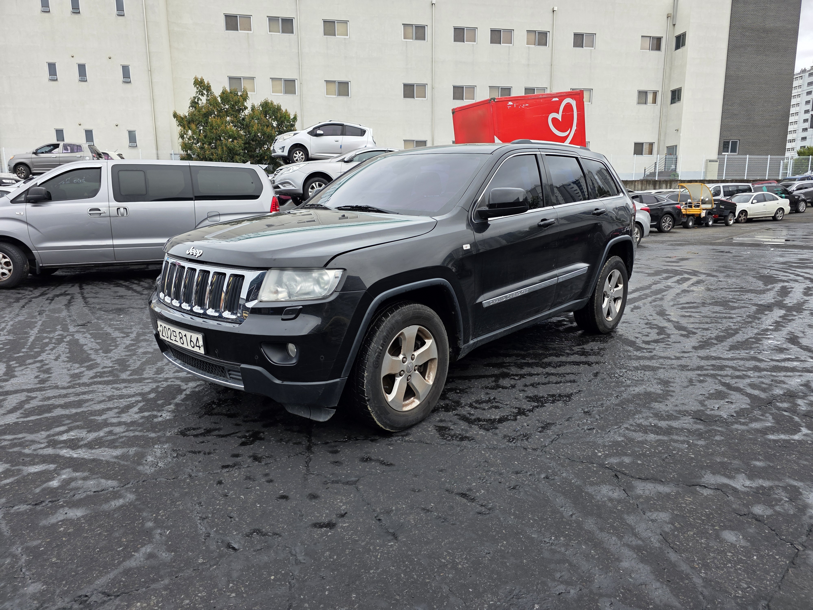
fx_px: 540
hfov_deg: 73.9
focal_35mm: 23
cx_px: 406
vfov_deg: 58.9
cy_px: 305
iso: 100
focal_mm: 6.3
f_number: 1.7
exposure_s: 1/180
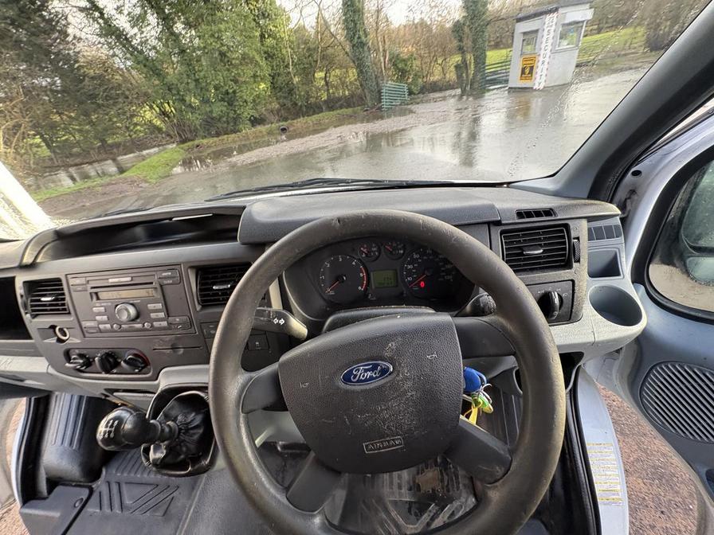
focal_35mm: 14
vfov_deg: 85.7
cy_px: 268
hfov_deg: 102.1
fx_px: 289
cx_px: 357
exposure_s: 1/99
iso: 200
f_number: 2.2
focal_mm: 2.22
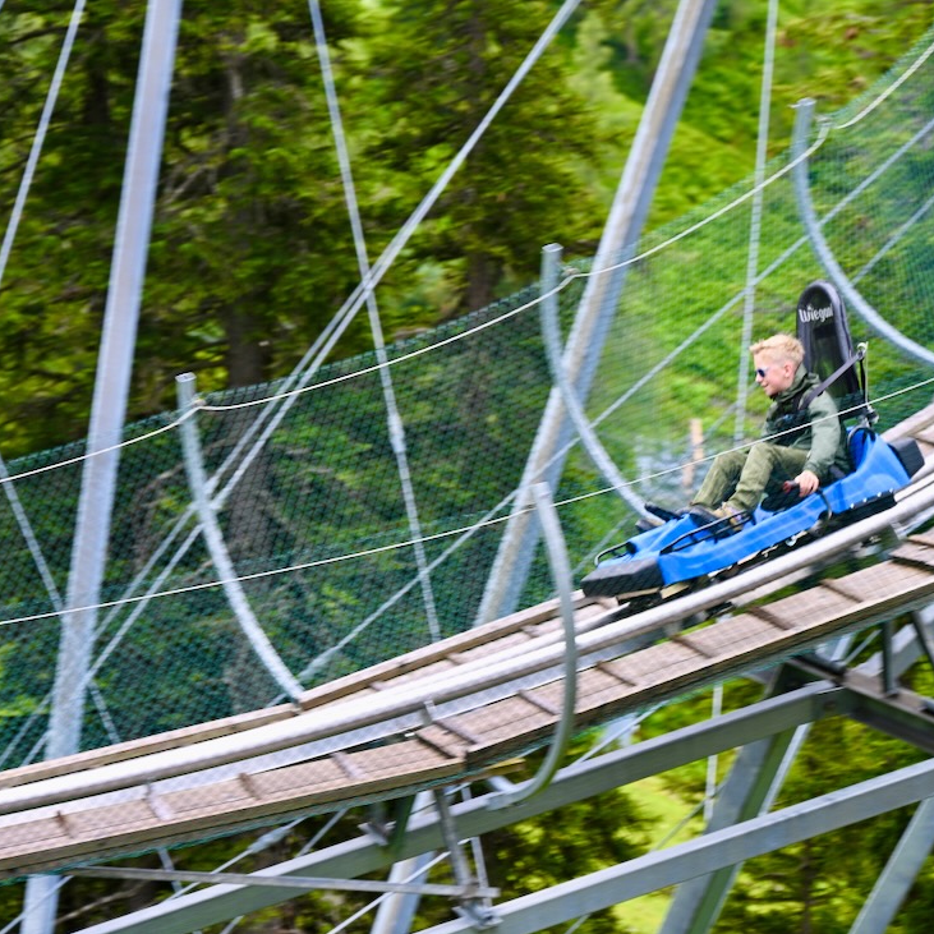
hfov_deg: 10.9
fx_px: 4884
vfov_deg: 10.9
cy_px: 468
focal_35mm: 160
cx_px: 506
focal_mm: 125
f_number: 6.3
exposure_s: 1/125
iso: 140
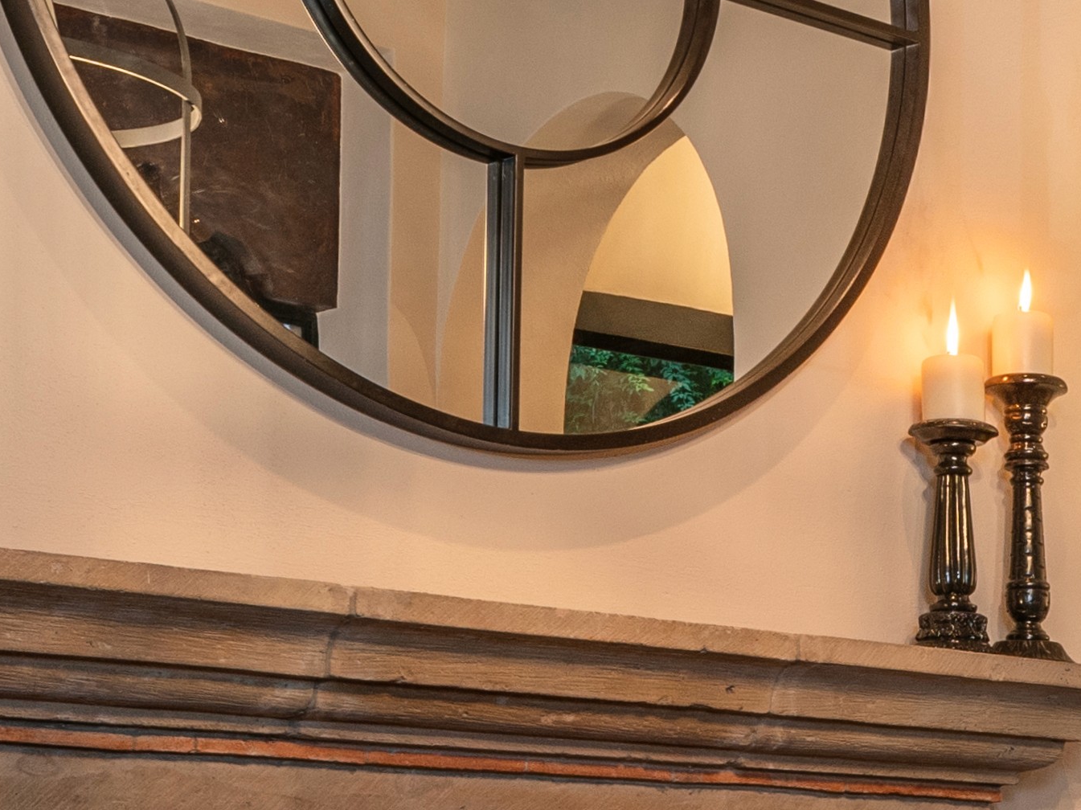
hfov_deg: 19.9
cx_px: 1378
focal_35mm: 91
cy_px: 1000
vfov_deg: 15.6
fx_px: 2841
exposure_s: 5
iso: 100
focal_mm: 16
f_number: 10
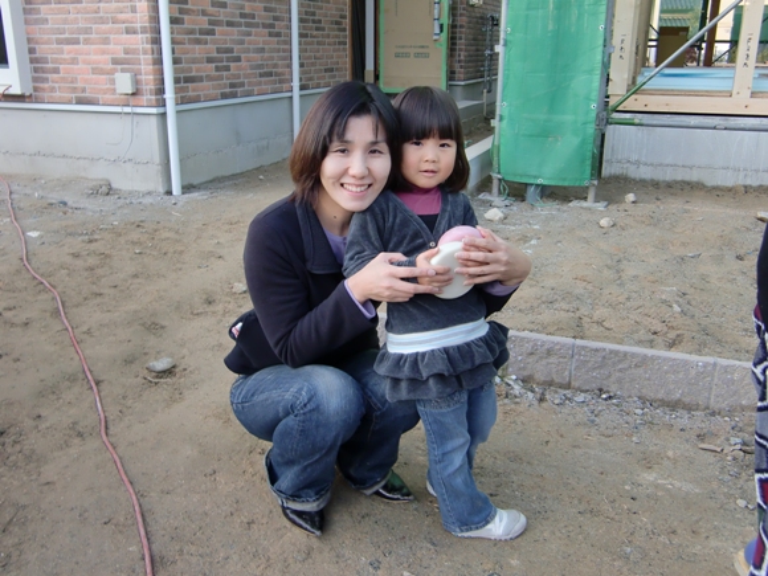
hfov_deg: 55.4
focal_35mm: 33
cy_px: 288
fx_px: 732
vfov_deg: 42.9
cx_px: 384
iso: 125
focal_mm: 5.8
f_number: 2.7
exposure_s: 1/250
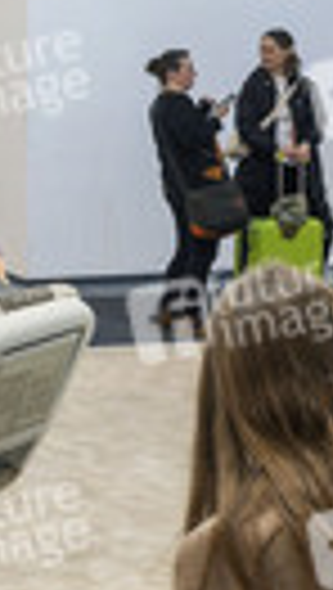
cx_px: -146
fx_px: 1518
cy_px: 423
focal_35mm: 97
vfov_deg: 21.8
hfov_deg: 12.0
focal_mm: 18
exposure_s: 1/60
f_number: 5
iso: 800
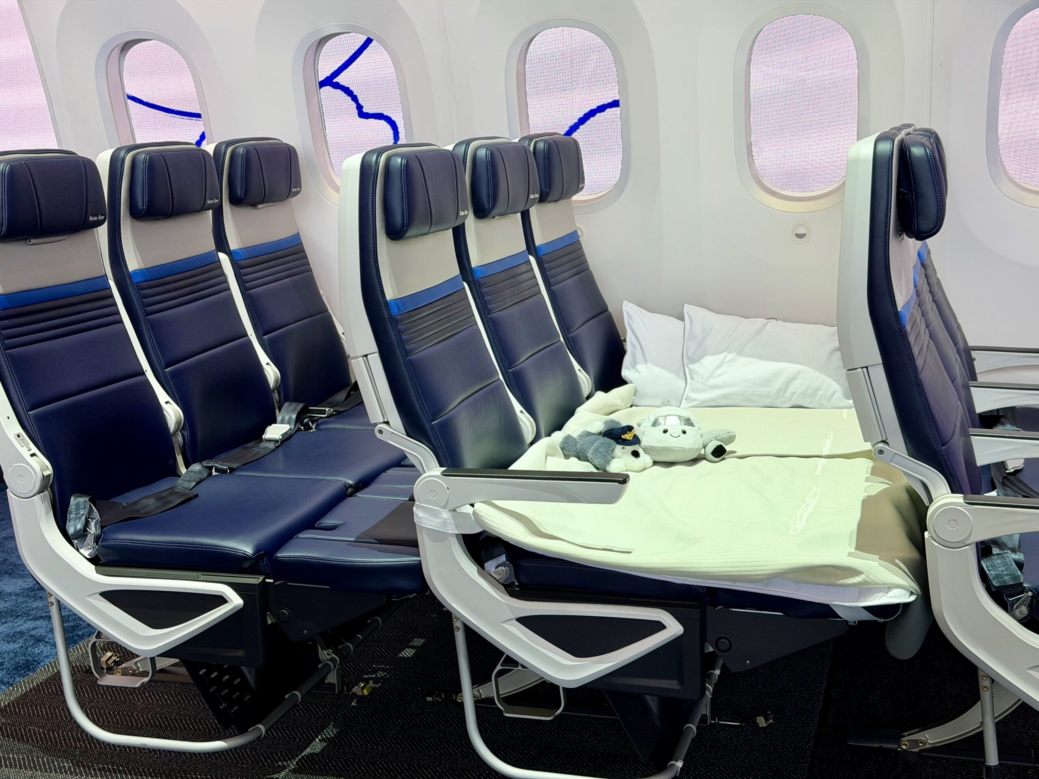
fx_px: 1441
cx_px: 520
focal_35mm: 48
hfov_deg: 39.7
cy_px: 390
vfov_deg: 30.3
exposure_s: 1/447
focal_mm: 6.76
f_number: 1.78
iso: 64
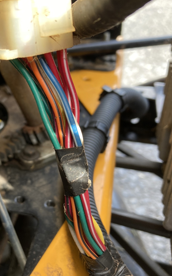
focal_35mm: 40
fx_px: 300
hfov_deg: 31.2
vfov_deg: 49.3
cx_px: 34
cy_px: 138
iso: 40
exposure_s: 1/121
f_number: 1.8
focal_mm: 3.99
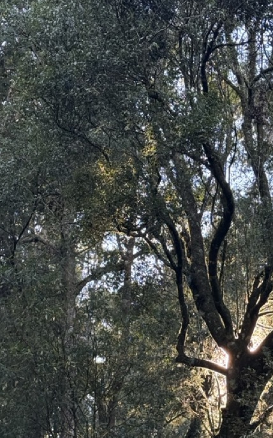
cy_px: 351
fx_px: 1132
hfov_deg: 13.7
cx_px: 230
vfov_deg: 21.6
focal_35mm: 95
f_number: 1.78
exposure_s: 1/177
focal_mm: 6.76
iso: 200
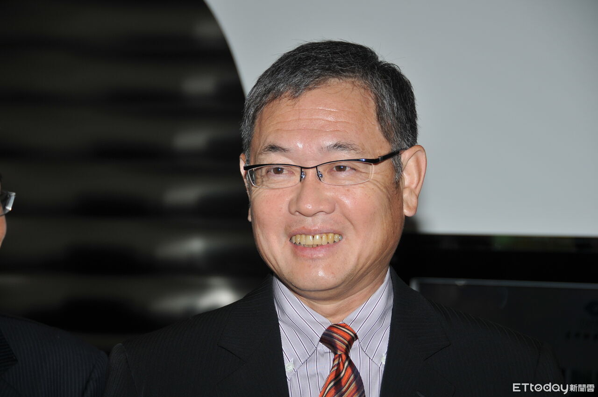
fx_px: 2240
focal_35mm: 135
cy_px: 198
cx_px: 299
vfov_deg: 10.1
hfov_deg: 15.2
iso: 200
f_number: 5.6
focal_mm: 90
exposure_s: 1/250
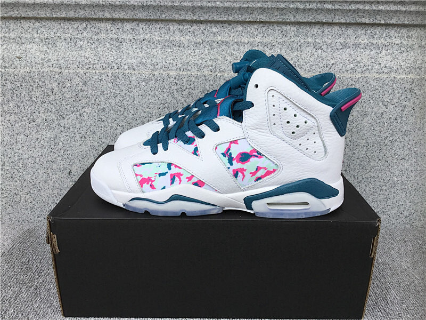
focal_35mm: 31
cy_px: 160
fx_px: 381
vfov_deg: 45.4
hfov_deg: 58.4
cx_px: 213
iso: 25
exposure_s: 1/374
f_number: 2.4
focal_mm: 3.3
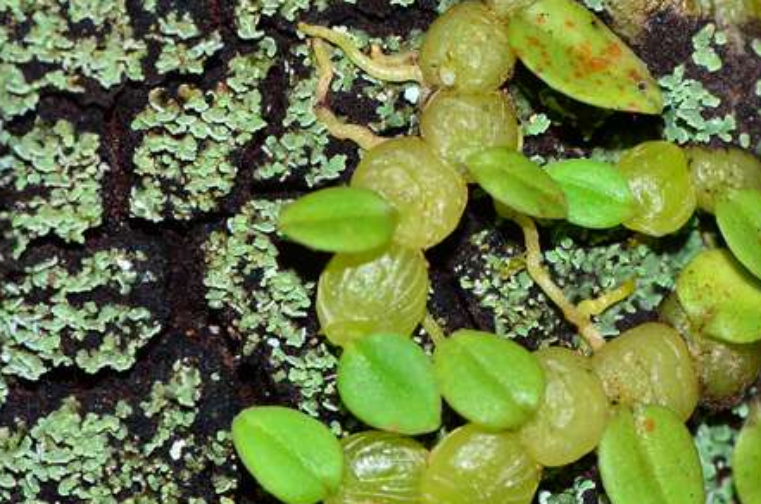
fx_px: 6539
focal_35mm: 310
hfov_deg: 6.7
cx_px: 622
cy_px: 326
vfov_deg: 4.4
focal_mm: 105
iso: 100
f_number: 13
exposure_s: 1/125
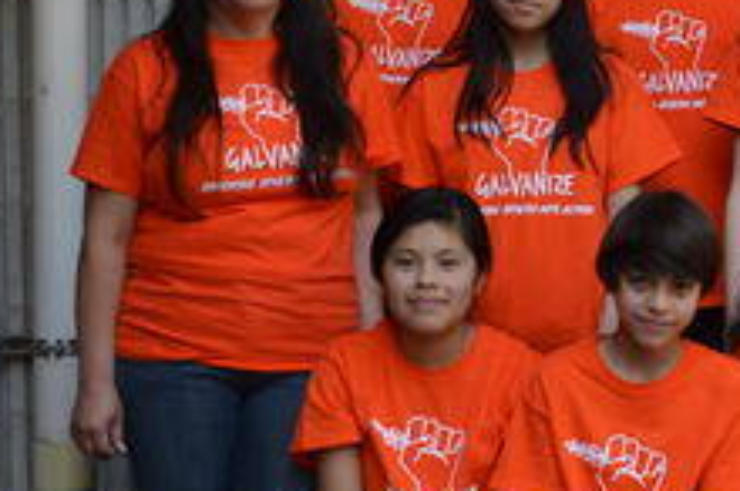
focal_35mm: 108
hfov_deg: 18.6
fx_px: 2217
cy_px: 267
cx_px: 676
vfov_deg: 12.6
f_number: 8
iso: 400
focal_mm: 22
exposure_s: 1/60
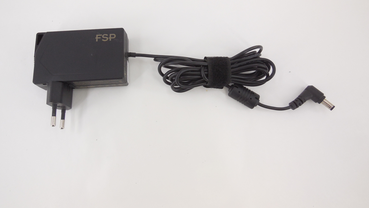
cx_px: 182
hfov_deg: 67.9
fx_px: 274
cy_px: 85
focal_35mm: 28
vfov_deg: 41.3
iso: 125
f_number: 3.1
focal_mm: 4.5
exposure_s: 1/50
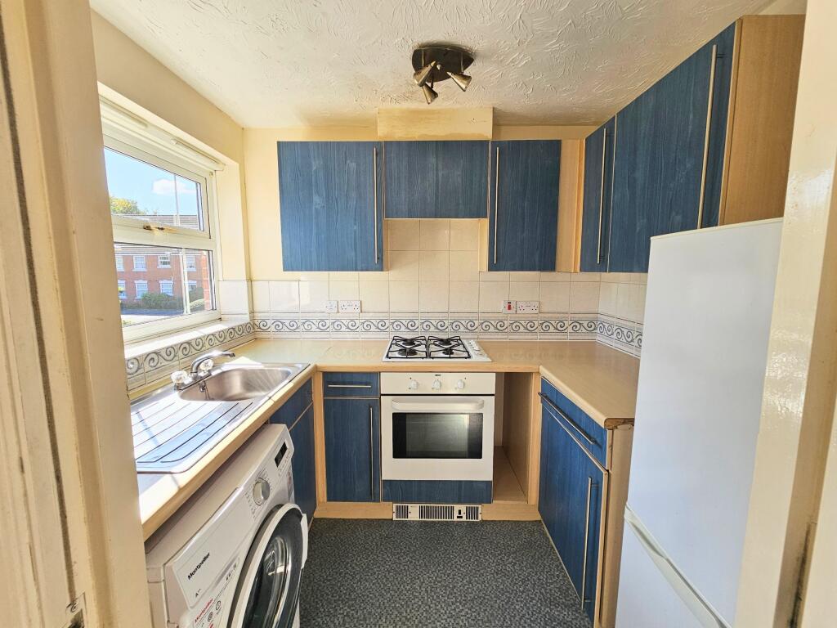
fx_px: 314
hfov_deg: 106.2
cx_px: 418
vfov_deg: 89.9
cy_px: 314
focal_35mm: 13
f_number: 2.2
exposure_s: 1/277
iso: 50
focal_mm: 2.2
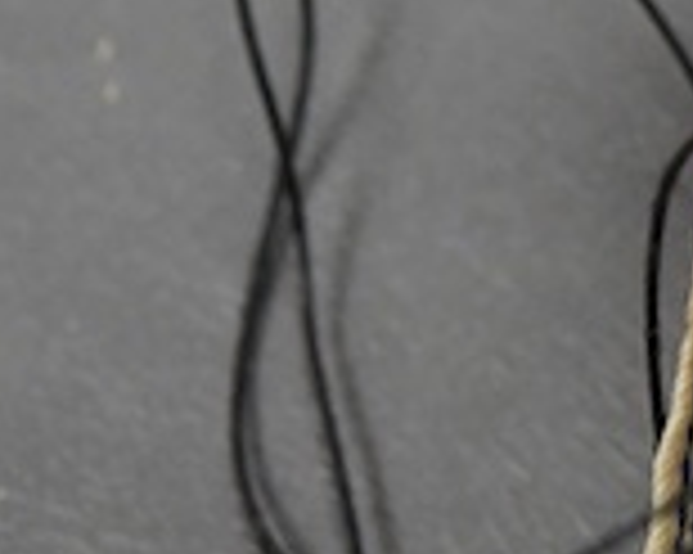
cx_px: 1332
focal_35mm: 247
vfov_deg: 6.0
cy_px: -779
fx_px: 5063
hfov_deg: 7.5
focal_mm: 30
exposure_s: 1/125
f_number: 8
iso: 1250
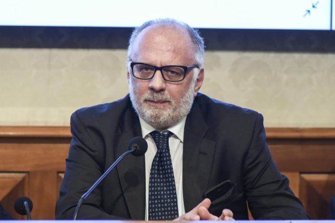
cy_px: 112
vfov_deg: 6.9
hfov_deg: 10.3
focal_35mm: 200
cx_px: 168
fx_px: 1860
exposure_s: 1/125
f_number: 5.6
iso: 3200
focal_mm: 200
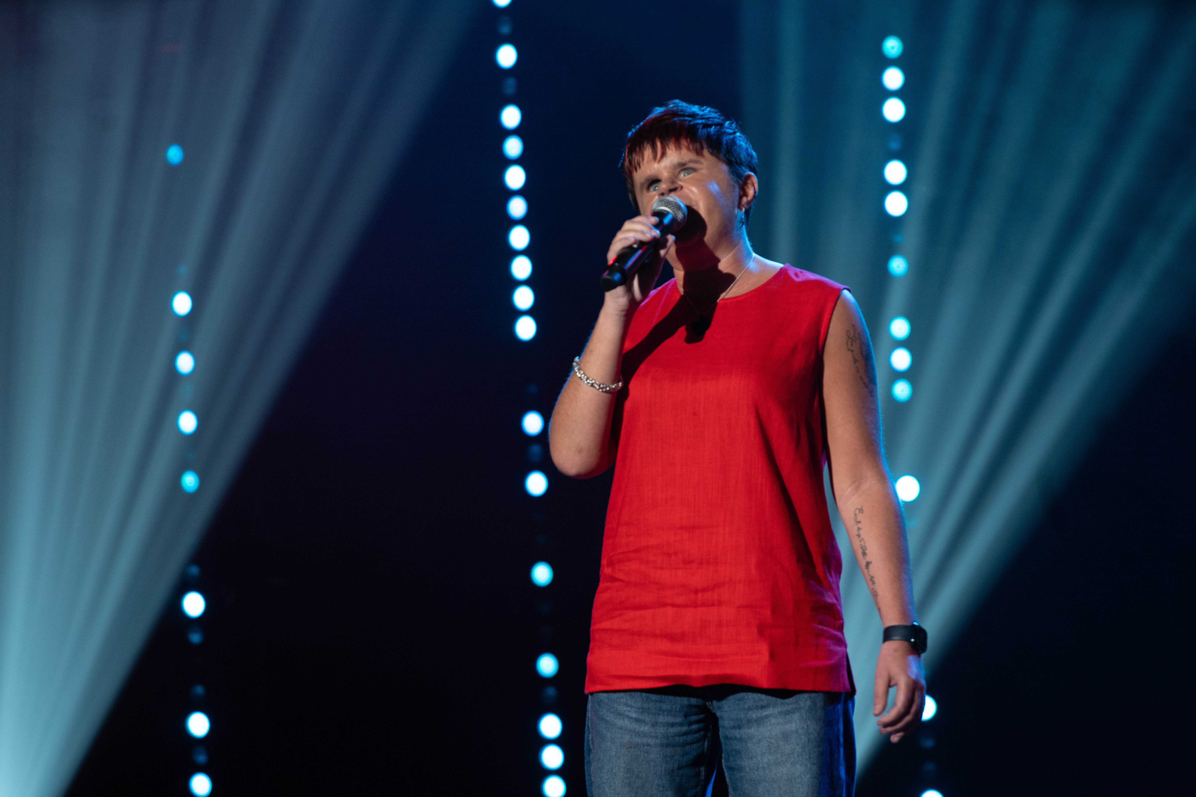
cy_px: 398
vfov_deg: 6.9
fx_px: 6644
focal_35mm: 200
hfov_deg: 10.3
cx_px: 598
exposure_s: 1/125
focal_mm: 200
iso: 1000
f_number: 5
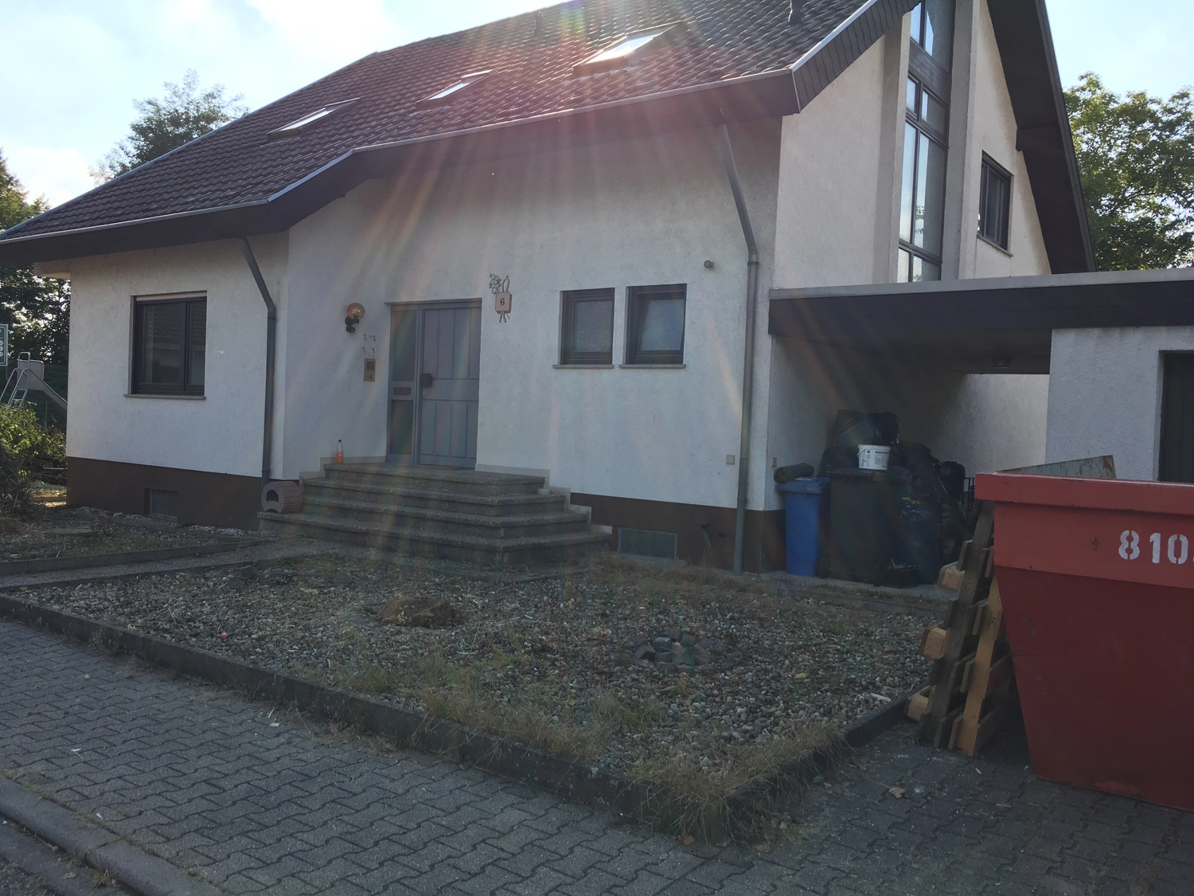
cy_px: 448
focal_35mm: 29
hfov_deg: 61.7
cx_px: 597
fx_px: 1000
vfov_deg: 48.2
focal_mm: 4.15
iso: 25
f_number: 2.2
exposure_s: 1/610
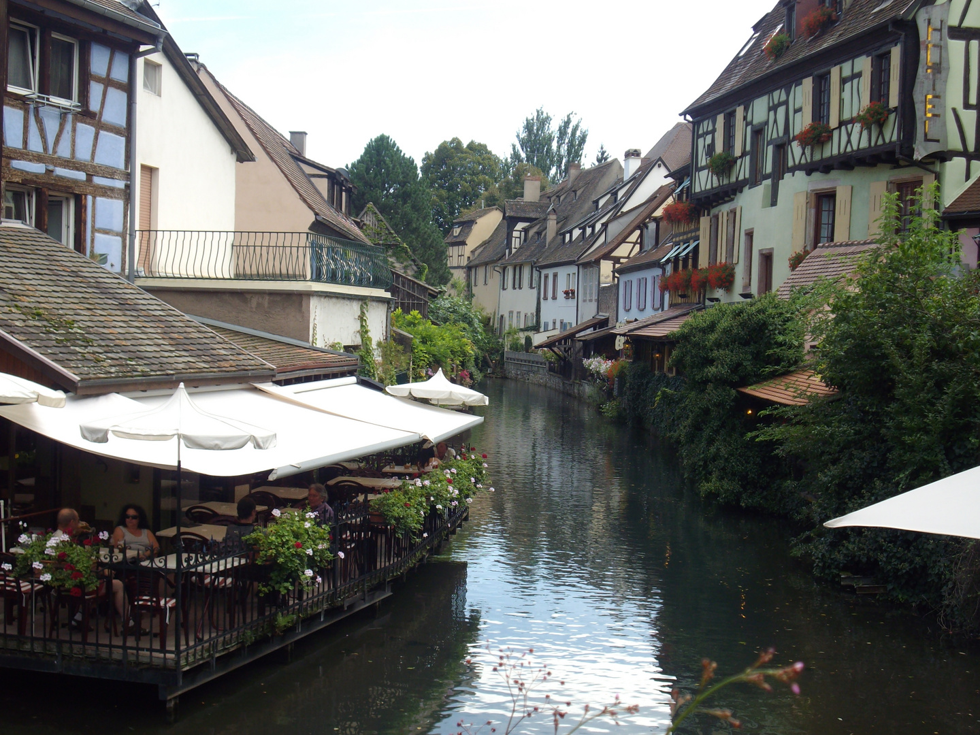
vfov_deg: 27.0
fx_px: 1529
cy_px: 368
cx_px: 490
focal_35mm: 54
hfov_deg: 35.5
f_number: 3.4
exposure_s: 1/250
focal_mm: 9
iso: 80
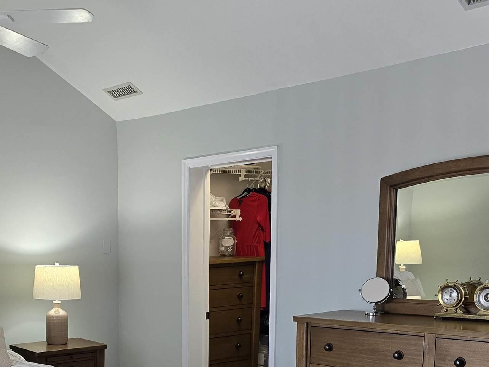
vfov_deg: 25.1
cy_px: 380
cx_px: 55
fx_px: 777
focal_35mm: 55
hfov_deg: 33.2
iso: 125
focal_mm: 6.3
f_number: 1.7
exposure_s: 1/120
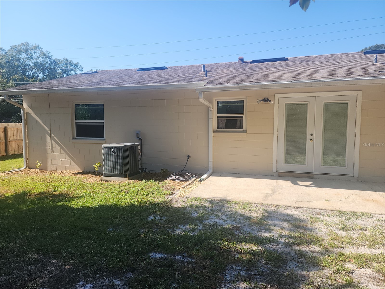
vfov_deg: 58.9
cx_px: 192
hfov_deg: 73.9
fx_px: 256
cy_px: 144
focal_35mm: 23
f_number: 1.8
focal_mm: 6.4
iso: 12
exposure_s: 1/601
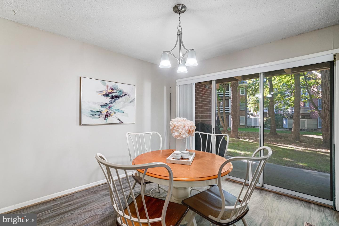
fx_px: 151
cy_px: 113
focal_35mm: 16
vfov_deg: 73.7
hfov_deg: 96.7
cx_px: 170
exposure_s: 1/40
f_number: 8
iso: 1250
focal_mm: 16
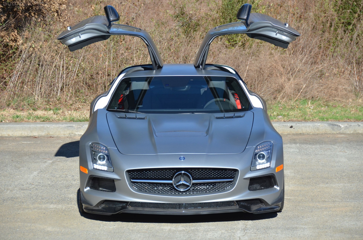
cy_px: 120
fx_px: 1691
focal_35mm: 168
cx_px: 182
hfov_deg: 12.3
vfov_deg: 8.1
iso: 400
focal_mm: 112
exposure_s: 1/1600
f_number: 5.6
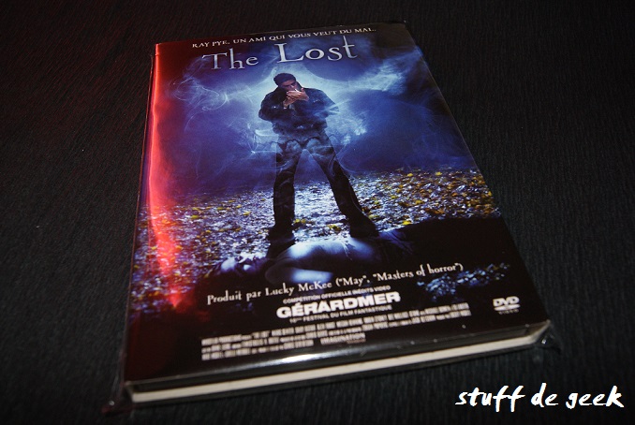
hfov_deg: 61.9
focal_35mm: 30
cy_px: 212
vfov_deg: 43.7
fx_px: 530
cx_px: 318
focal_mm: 20
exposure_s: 1/60
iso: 400
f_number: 5.6
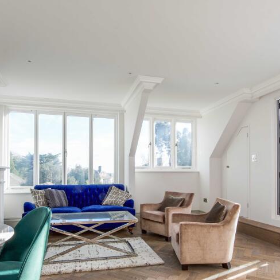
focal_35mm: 25
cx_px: 136
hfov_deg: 62.9
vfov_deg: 62.1
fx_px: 229
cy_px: 173
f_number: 13
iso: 250
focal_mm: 14
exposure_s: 1/60
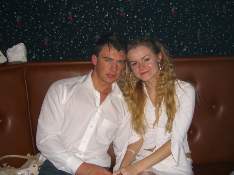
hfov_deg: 49.0
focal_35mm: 38
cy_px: 88
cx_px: 117
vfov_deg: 37.7
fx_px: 257
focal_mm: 7.9
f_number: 2.8
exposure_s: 1/60
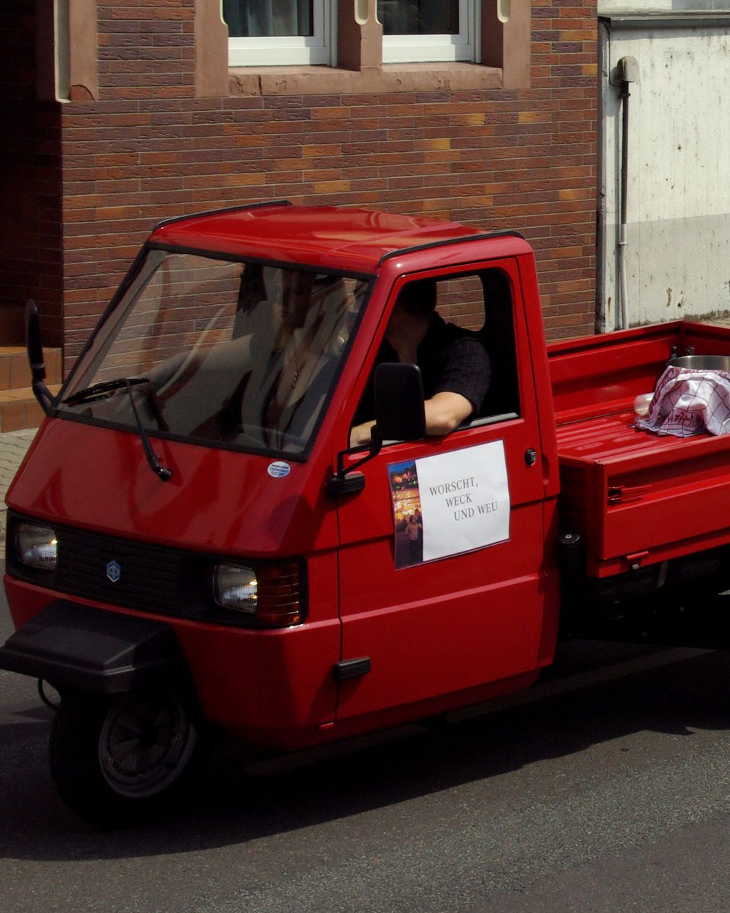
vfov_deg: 22.0
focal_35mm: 87
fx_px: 2349
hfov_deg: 17.3
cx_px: 696
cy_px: 444
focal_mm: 40
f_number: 8
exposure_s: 1/1000
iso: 400
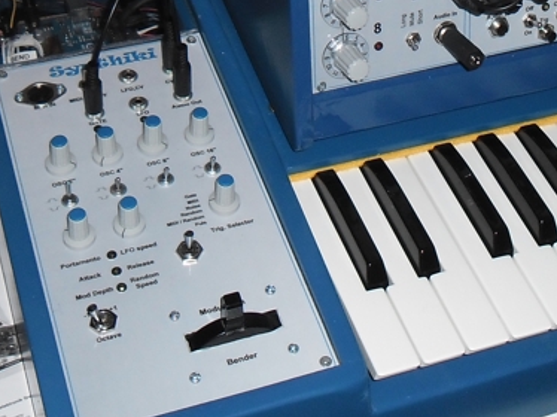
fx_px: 1254
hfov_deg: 25.0
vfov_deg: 18.0
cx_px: 353
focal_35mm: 78
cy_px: -76
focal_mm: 4.9
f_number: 3.5
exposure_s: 1/45
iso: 80
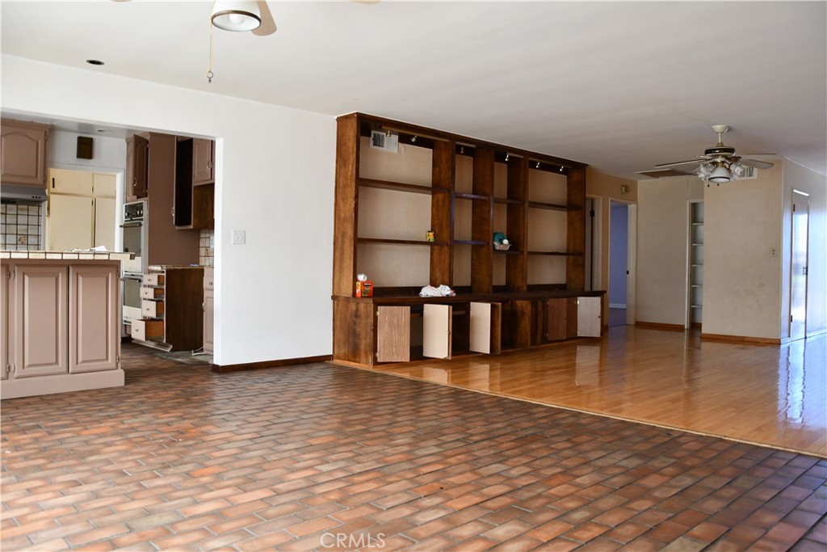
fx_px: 620
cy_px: 276
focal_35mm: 27
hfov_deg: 67.4
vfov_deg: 47.9
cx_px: 414
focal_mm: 18
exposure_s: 1/80
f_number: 4.5
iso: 1000
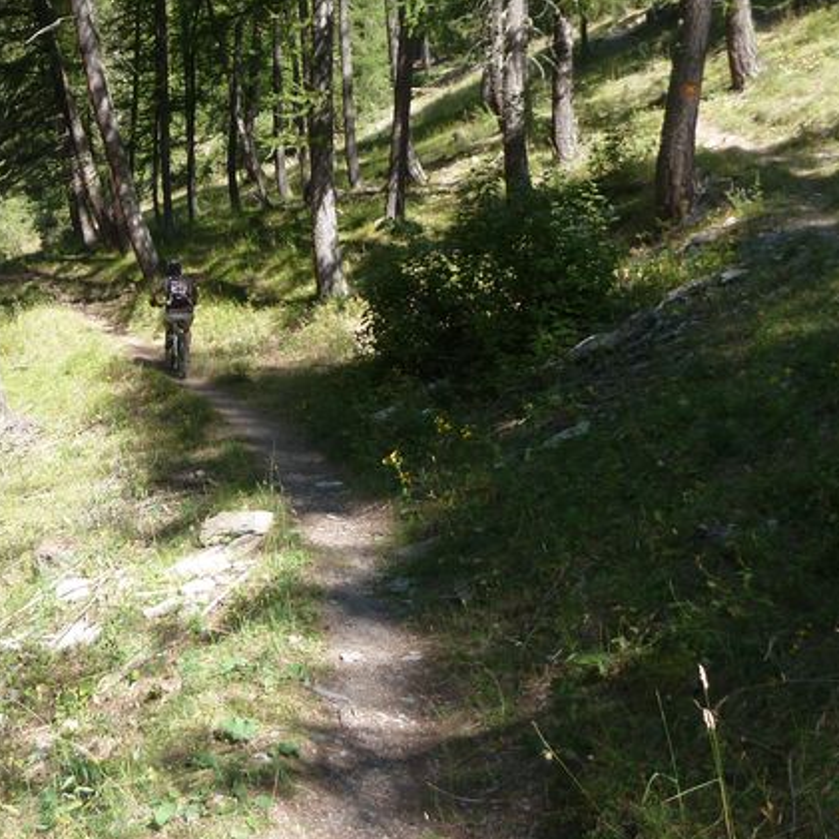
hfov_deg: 38.3
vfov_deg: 39.5
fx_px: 1152
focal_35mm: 42
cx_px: 151
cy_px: 273
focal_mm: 4.1
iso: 80
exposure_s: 1/200
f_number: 3.3
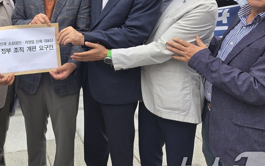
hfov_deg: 44.6
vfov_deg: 29.5
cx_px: 48
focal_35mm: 42
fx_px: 303
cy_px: 21
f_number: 1.8
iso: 80
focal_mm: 5.4
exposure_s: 1/1380
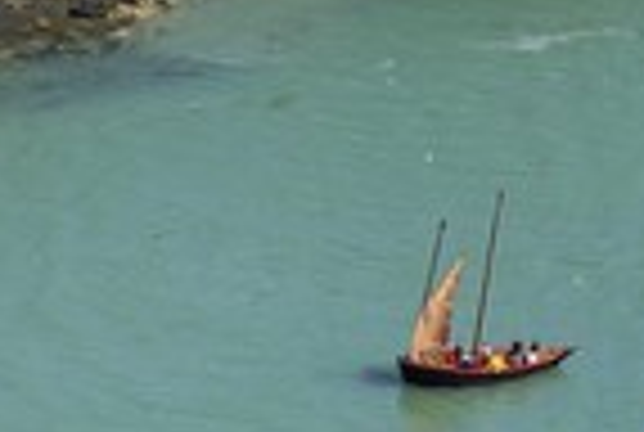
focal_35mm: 299
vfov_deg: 4.6
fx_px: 5360
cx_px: 0
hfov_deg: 6.9
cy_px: 216
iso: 400
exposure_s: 1/1600
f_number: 6.3
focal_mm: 102
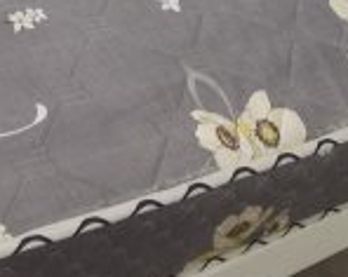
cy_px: -185
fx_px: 977
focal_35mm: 95
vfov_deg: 14.6
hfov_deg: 20.1
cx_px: 221
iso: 320
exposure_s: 1/50
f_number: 1.8
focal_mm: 4.4
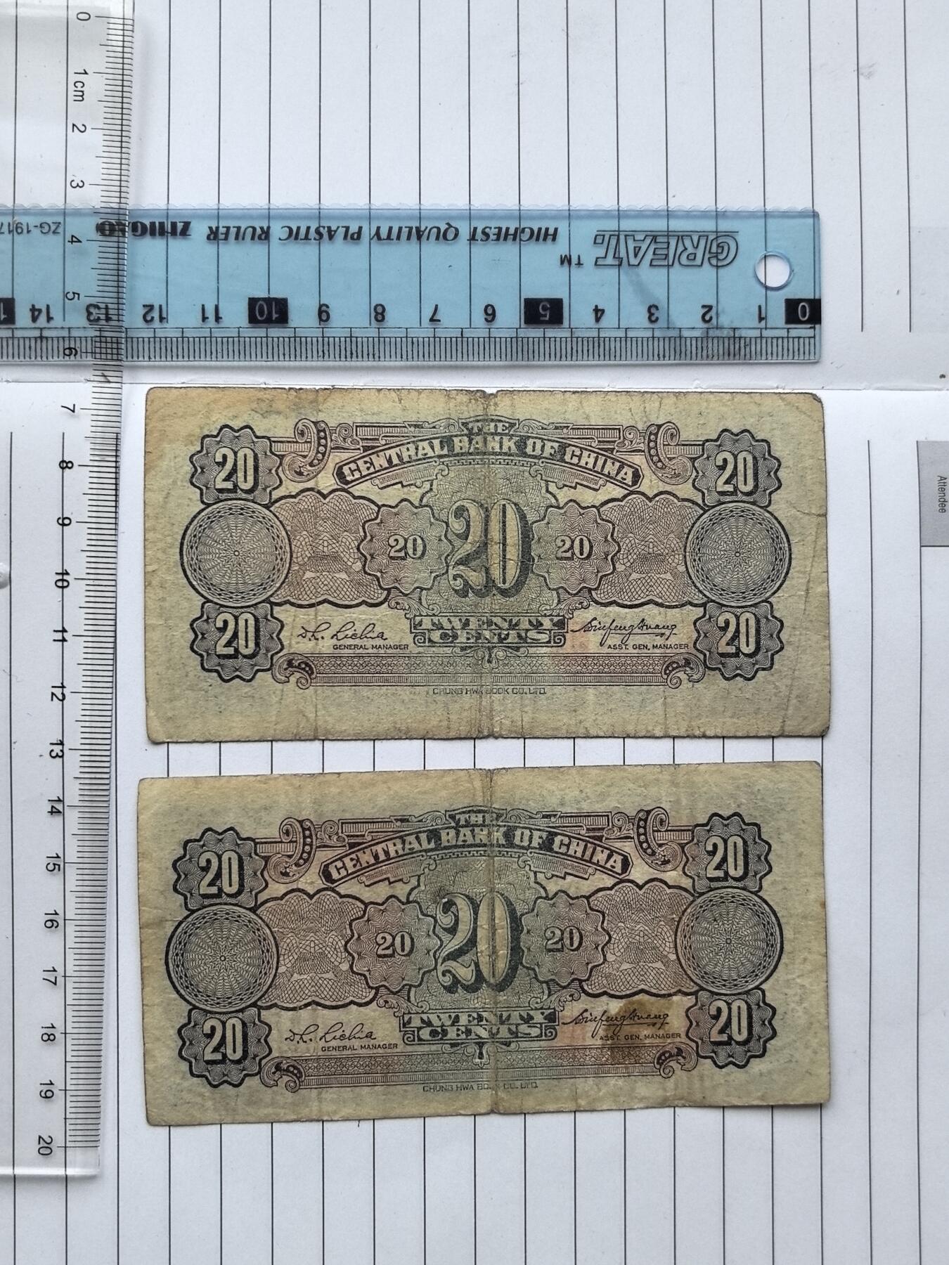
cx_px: 474
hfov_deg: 35.1
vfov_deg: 45.8
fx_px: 1499
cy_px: 632
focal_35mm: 41
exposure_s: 1/347
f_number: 2
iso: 50
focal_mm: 5.75
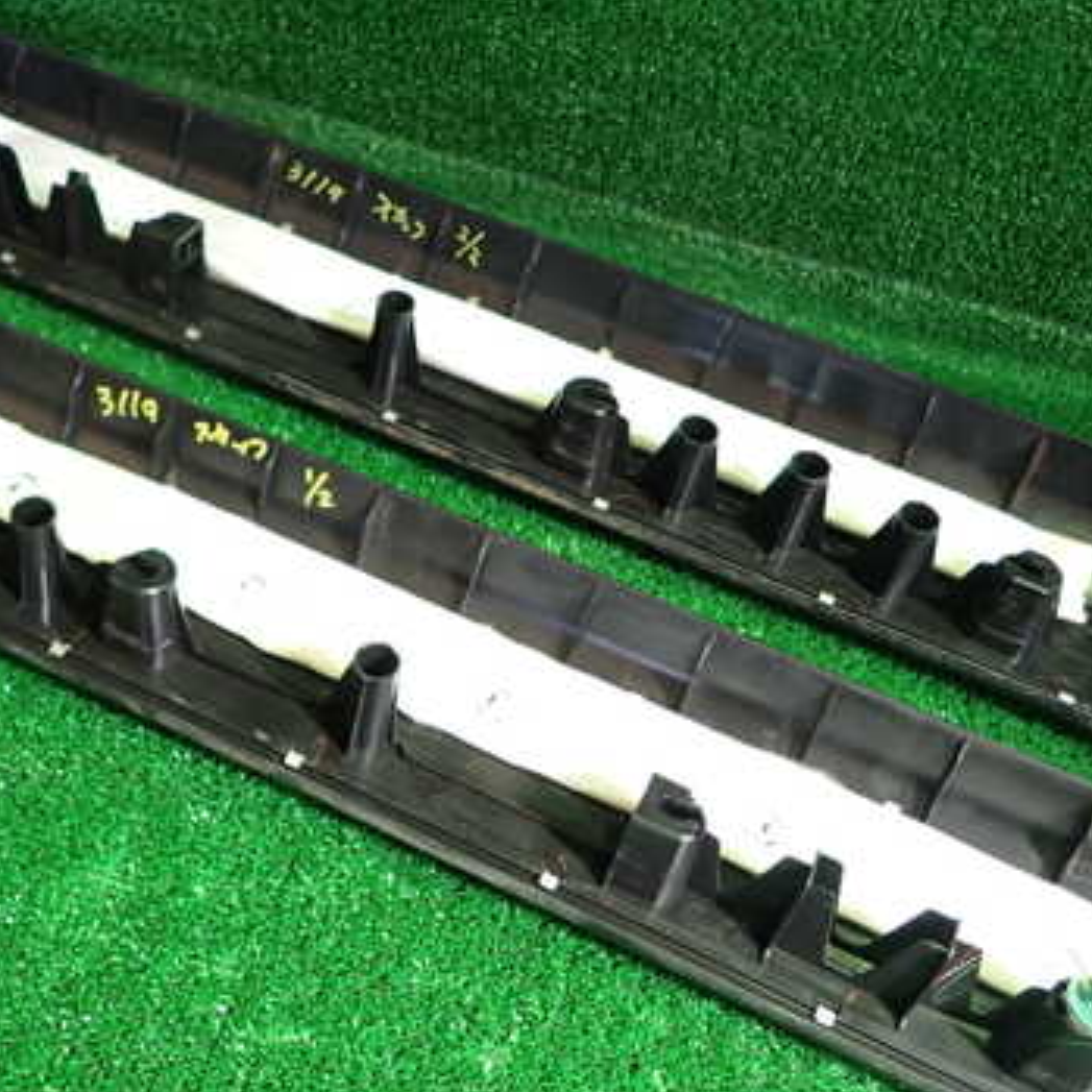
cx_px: 454
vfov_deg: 43.8
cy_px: 601
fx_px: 1356
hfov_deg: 43.7
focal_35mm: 38
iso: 250
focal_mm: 4.5
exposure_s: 1/30
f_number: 2
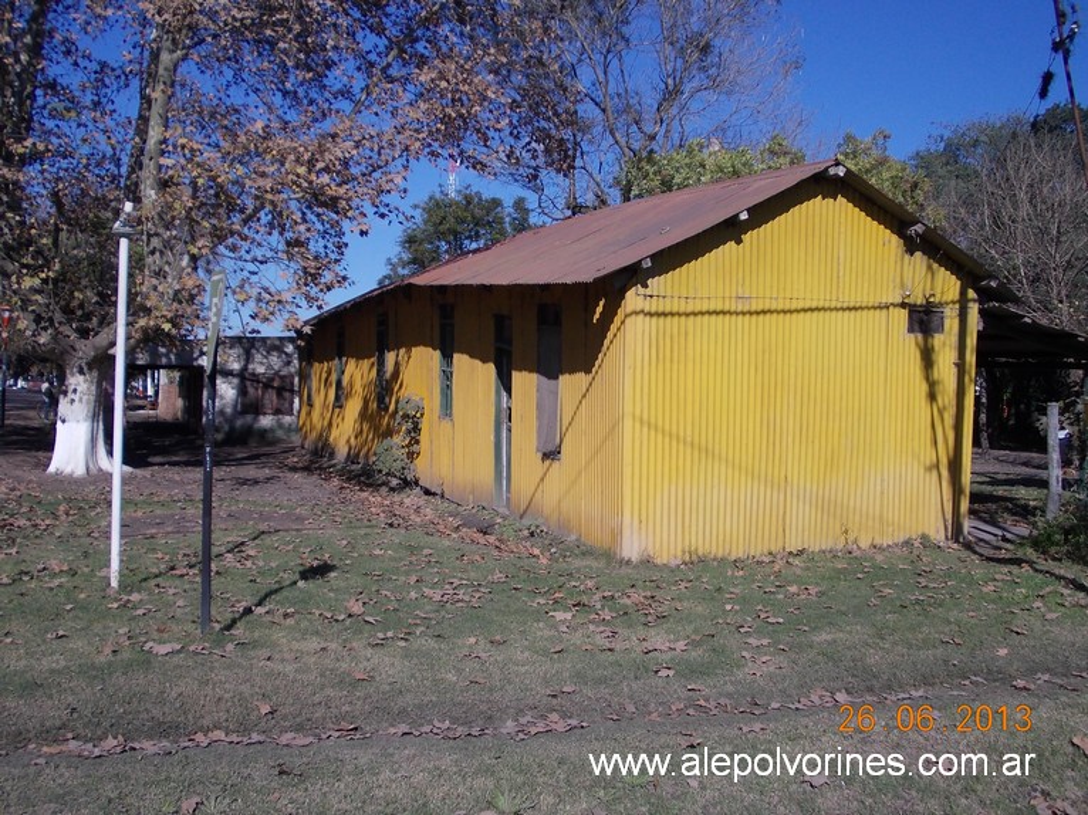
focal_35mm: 38
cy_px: 408
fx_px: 1194
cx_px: 544
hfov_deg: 49.0
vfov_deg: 37.7
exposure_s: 1/400
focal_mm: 5.3
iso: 80
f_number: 6.2
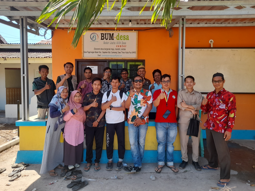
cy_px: 96
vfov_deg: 54.9
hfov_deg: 69.4
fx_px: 184
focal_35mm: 25
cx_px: 128
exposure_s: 1/118
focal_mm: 4.6
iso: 20
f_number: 2
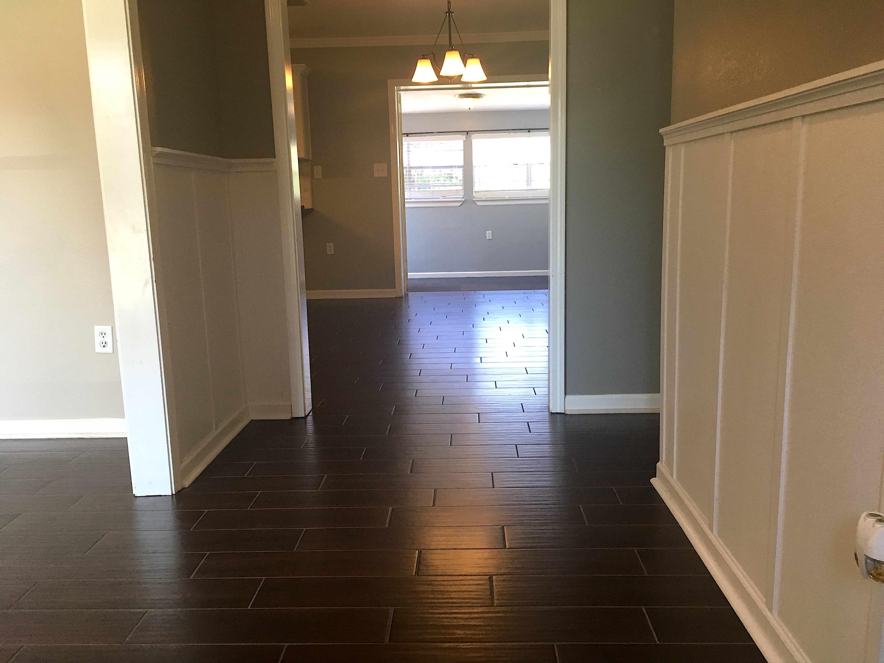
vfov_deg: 48.2
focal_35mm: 29
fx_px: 741
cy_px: 332
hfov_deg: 61.7
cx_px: 442
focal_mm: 4.15
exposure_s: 1/30
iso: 40
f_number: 2.2
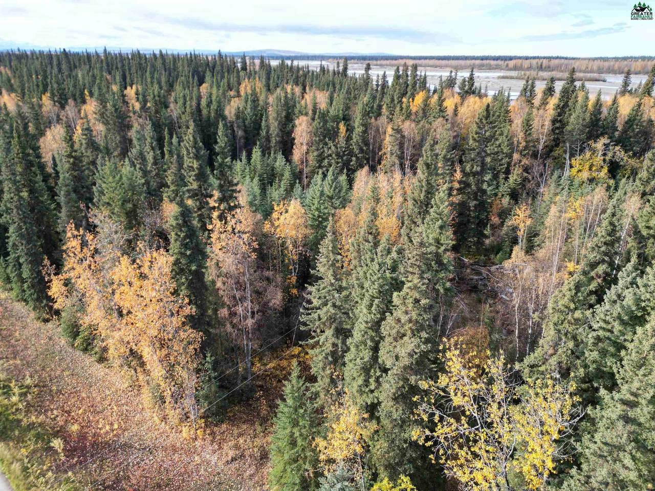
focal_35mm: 24
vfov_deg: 56.8
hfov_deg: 71.6
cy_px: 246
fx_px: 454
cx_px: 328
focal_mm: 6.72
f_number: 1.7
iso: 130
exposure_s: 1/1000
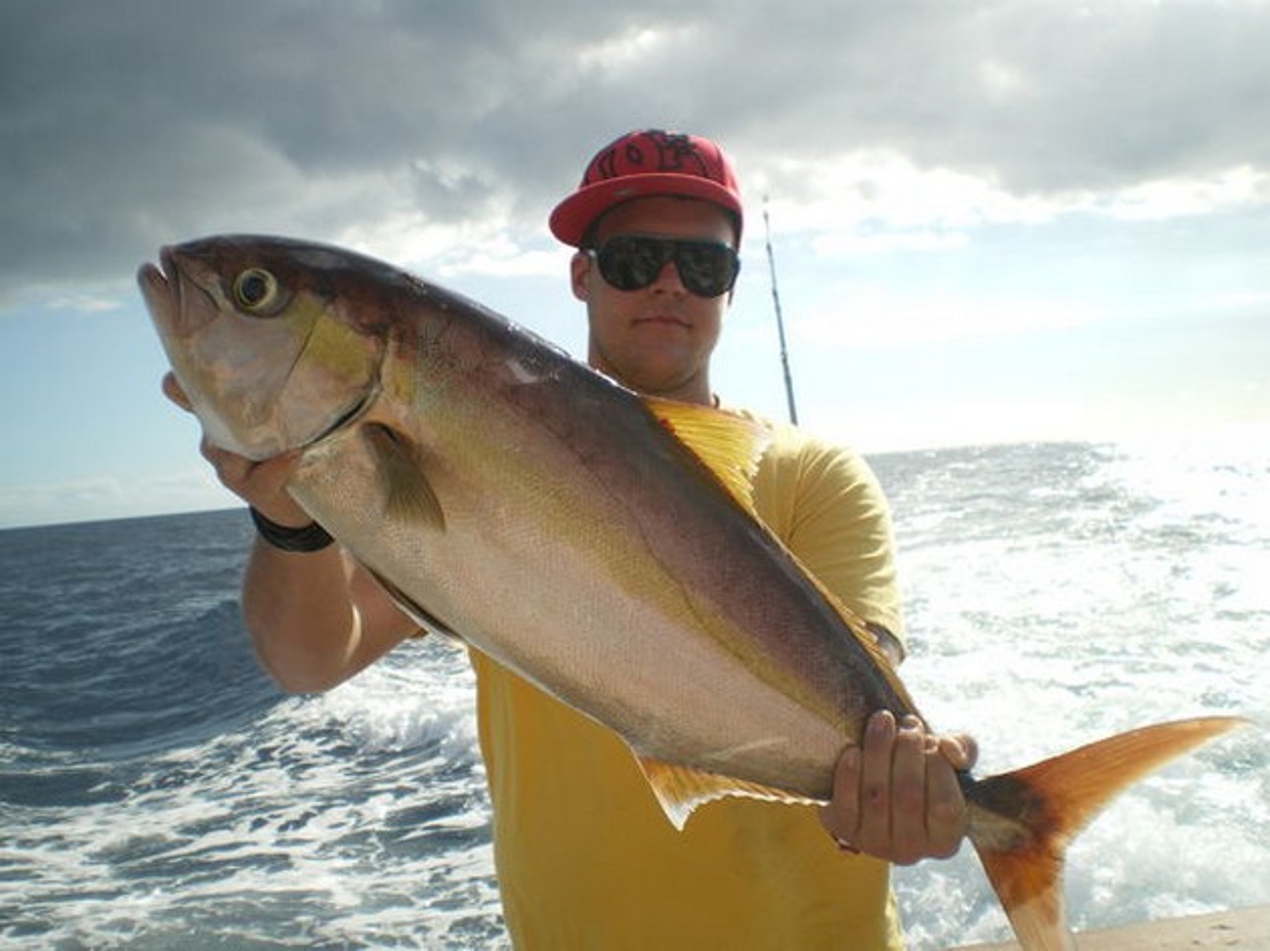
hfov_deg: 51.4
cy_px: 476
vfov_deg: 39.6
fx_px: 1320
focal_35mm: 36
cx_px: 635
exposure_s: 1/500
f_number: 4.6
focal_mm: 6.3
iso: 50
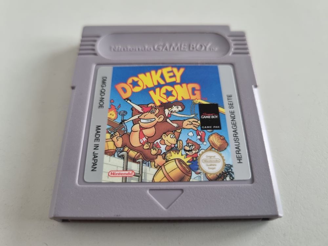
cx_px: 164
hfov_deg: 67.3
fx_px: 246
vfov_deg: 53.1
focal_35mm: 26
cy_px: 123
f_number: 1.8
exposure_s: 1/50
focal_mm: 5.4
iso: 250
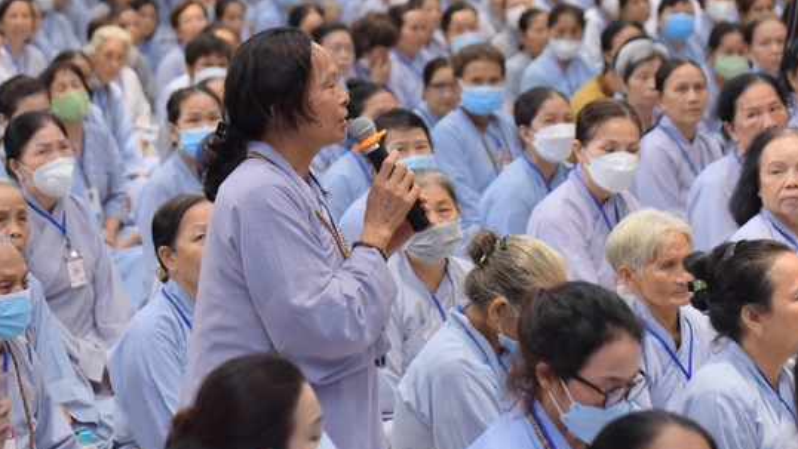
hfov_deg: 17.3
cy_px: 176
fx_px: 2625
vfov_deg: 9.8
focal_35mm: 124
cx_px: 328
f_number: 5
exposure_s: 1/160
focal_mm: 98
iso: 2000
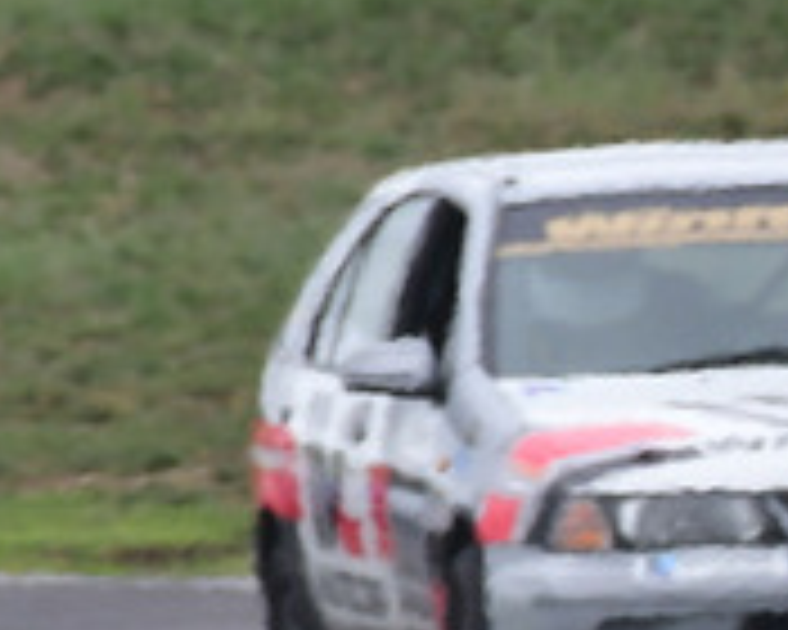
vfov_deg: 0.5
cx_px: 1252
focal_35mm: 2968
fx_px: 69219
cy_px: 374
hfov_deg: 0.7
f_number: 10
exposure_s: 1/640
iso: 500
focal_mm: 460
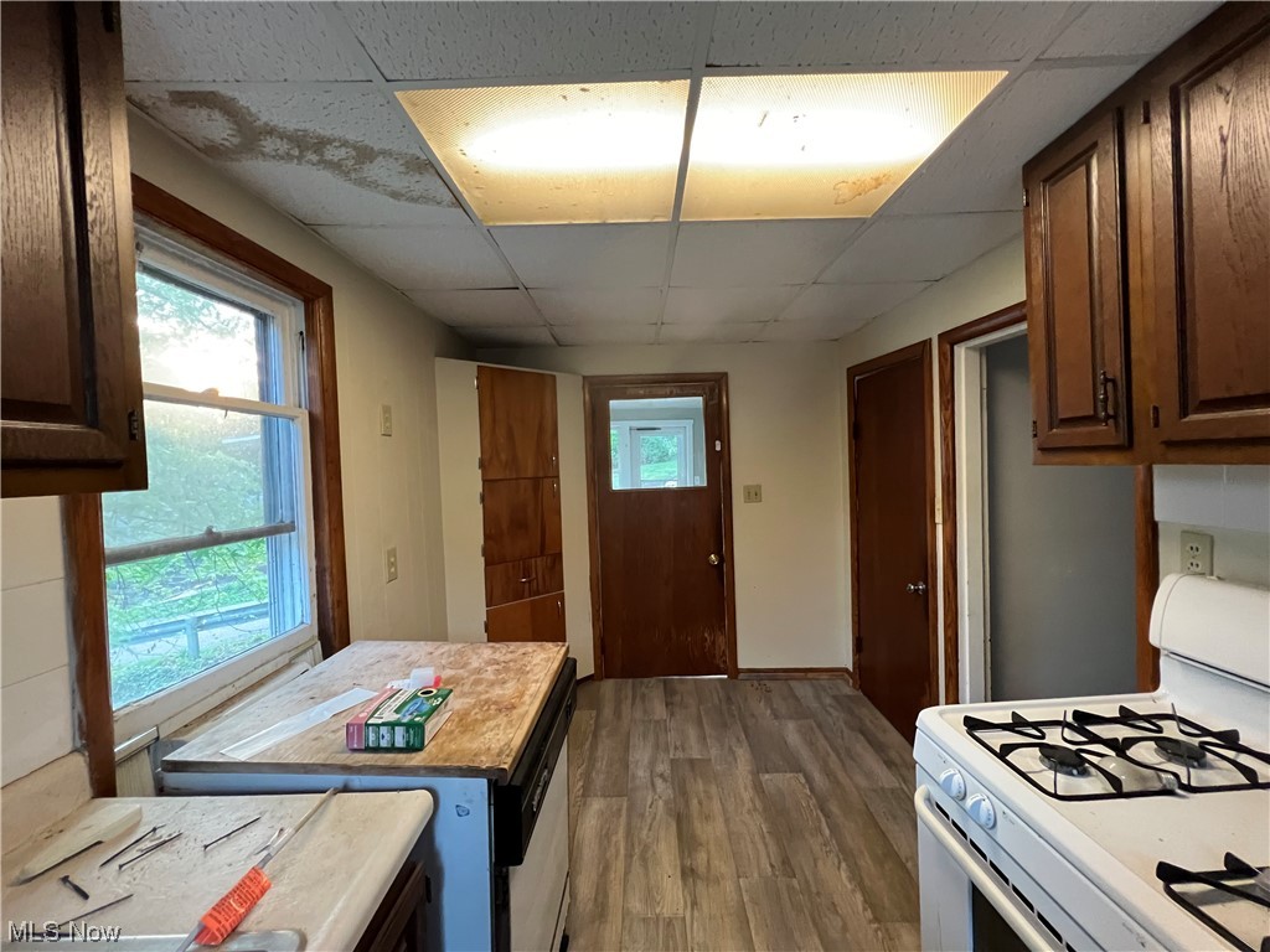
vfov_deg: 89.9
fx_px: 477
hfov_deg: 106.2
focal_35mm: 13
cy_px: 476
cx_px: 635
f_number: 1.8
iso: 640
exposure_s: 1/60
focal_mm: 1.57
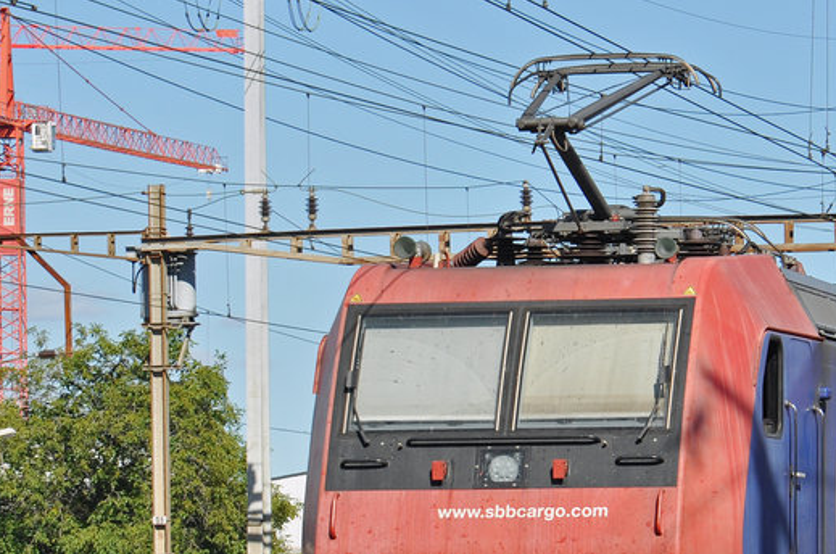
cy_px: 267
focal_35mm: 236
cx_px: 648
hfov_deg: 8.7
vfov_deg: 5.8
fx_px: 5470
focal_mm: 68
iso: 200
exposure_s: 1/1000
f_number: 6.3
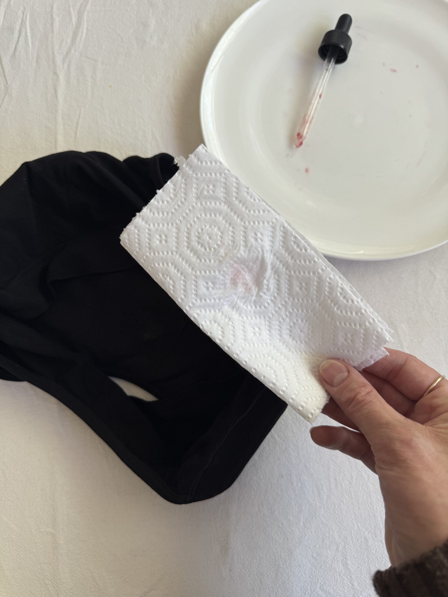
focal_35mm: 24
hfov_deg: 56.8
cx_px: 224
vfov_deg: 71.6
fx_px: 414
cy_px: 298
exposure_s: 1/273
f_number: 1.78
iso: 64
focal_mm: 6.76
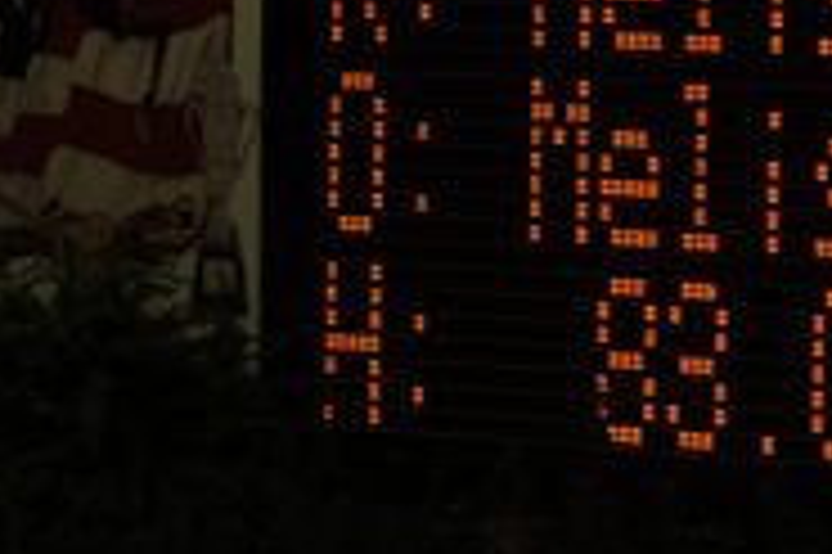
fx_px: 13923
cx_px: 926
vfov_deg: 2.3
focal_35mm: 603
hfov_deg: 3.4
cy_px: 20
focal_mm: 116
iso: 200
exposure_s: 1/250
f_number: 2.8
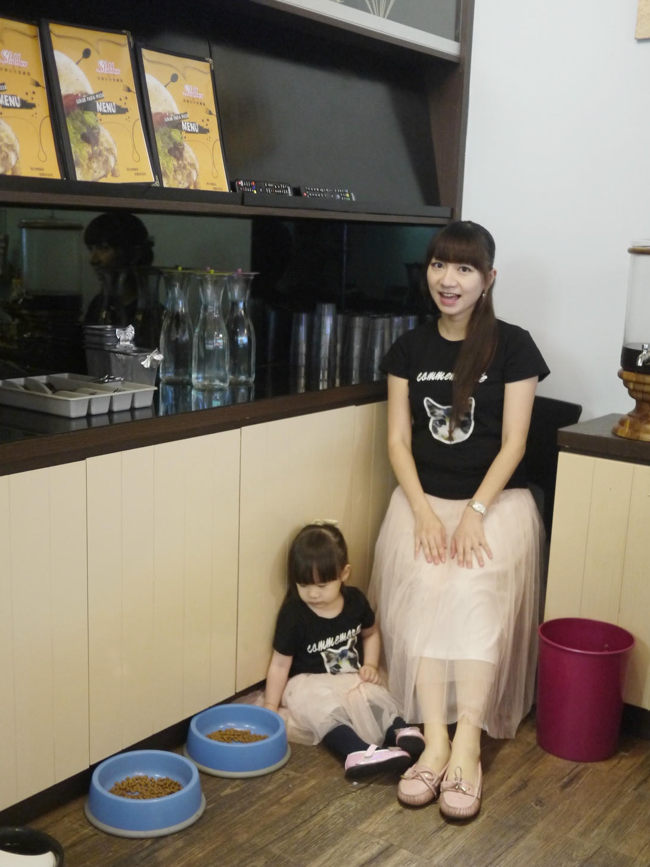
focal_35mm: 44
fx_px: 1102
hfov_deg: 32.9
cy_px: 459
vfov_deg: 42.9
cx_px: 324
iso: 800
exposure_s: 1/40
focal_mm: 20
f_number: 1.7
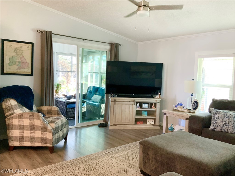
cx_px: 118
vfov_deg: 48.2
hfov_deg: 61.7
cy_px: 88
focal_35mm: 29
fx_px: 197
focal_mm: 3
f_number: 1.8
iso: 125
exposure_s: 1/60
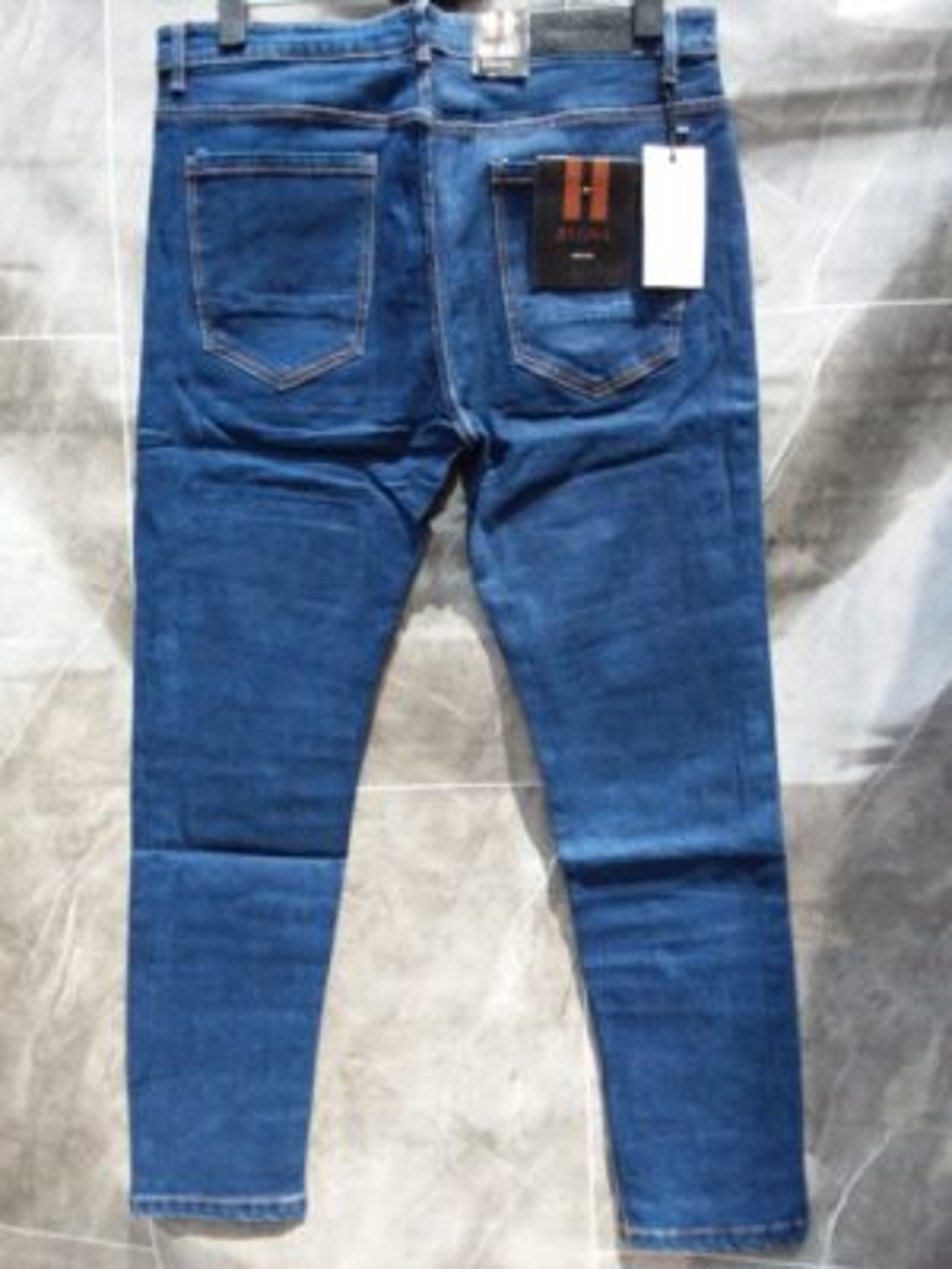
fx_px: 990
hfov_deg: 51.4
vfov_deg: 65.3
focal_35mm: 27
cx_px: 476
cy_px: 634
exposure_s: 1/537
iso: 40
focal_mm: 2.91
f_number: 1.9
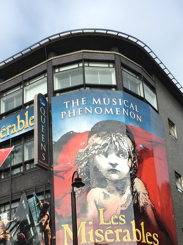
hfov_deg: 24.8
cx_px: 79
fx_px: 416
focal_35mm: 59
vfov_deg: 31.5
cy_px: 209
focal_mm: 4.15
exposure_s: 1/1012
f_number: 2.2
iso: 25
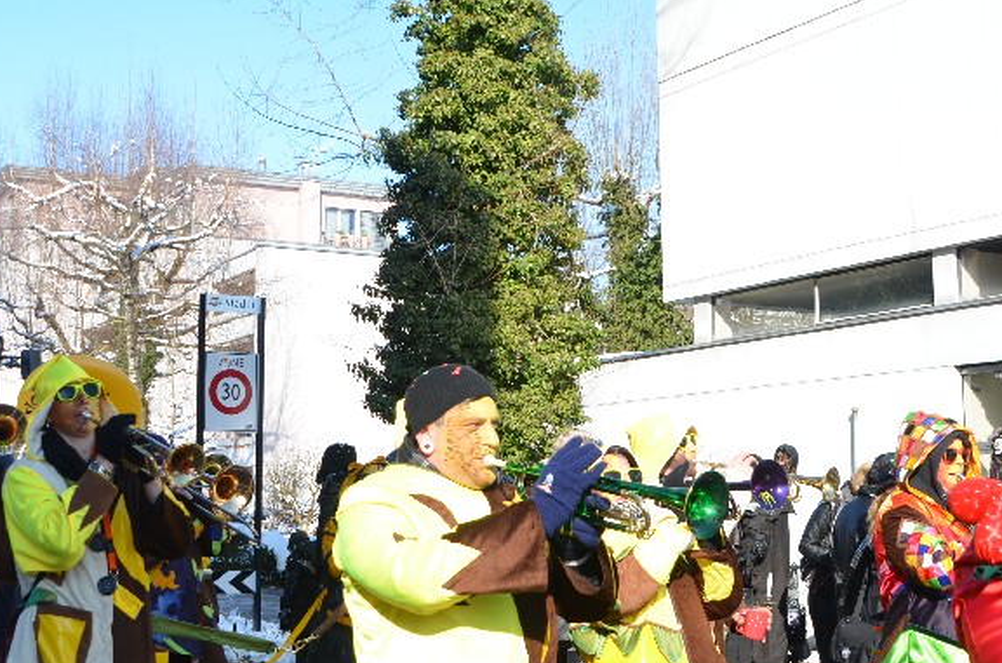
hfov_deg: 41.2
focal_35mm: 48
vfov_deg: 27.9
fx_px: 1333
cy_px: 311
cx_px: 531
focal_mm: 18
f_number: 8
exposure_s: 1/250
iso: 140
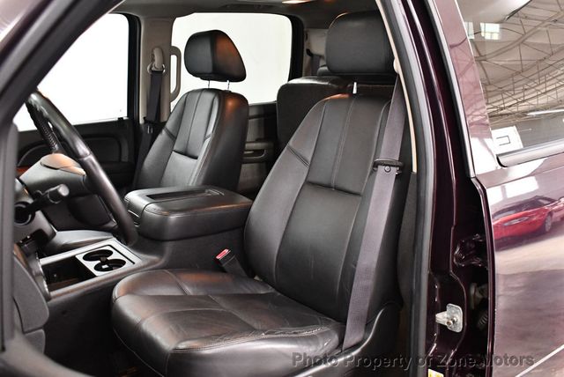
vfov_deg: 36.9
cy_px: 188
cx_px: 282
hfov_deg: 53.1
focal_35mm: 36
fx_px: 564
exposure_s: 1/100
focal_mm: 18
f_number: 3.5
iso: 3200
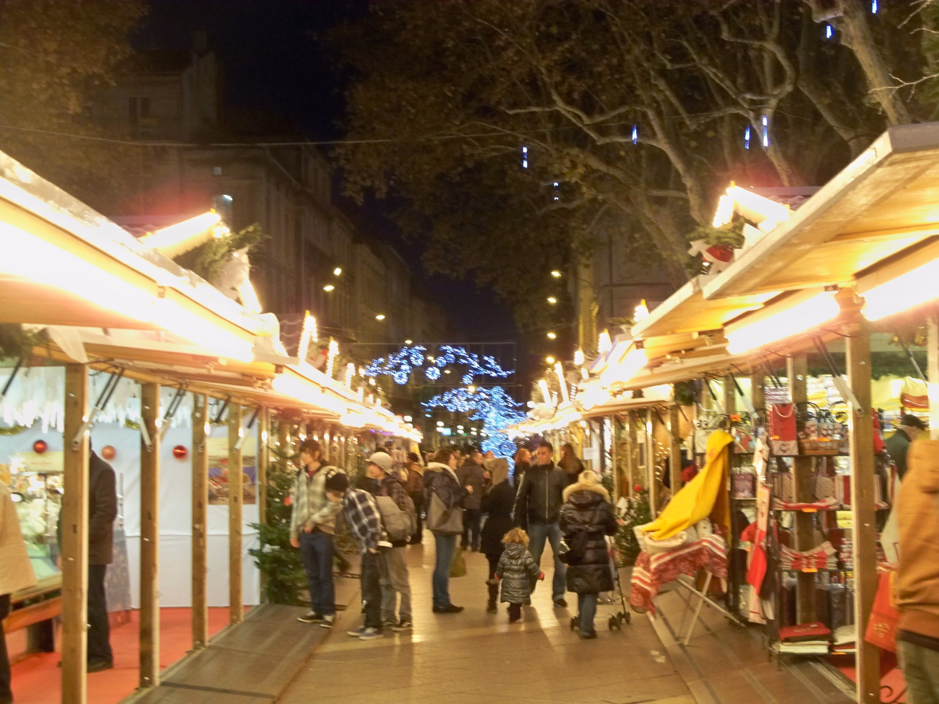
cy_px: 352
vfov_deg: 24.8
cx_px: 470
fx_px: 1600
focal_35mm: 59
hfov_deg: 32.7
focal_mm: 10.5
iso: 400
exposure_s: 1/20
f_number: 4
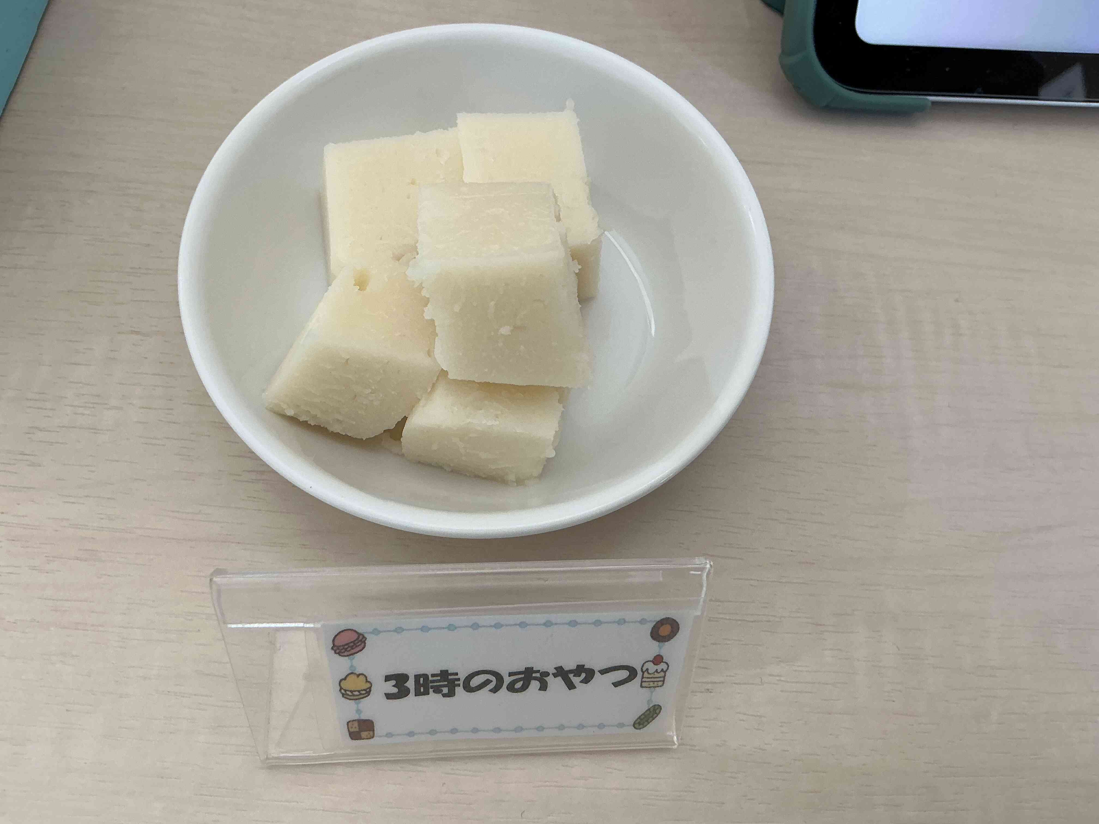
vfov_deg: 48.2
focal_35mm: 29
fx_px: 921
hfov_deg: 61.7
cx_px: 550
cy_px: 412
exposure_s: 1/60
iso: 64
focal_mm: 3
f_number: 1.8
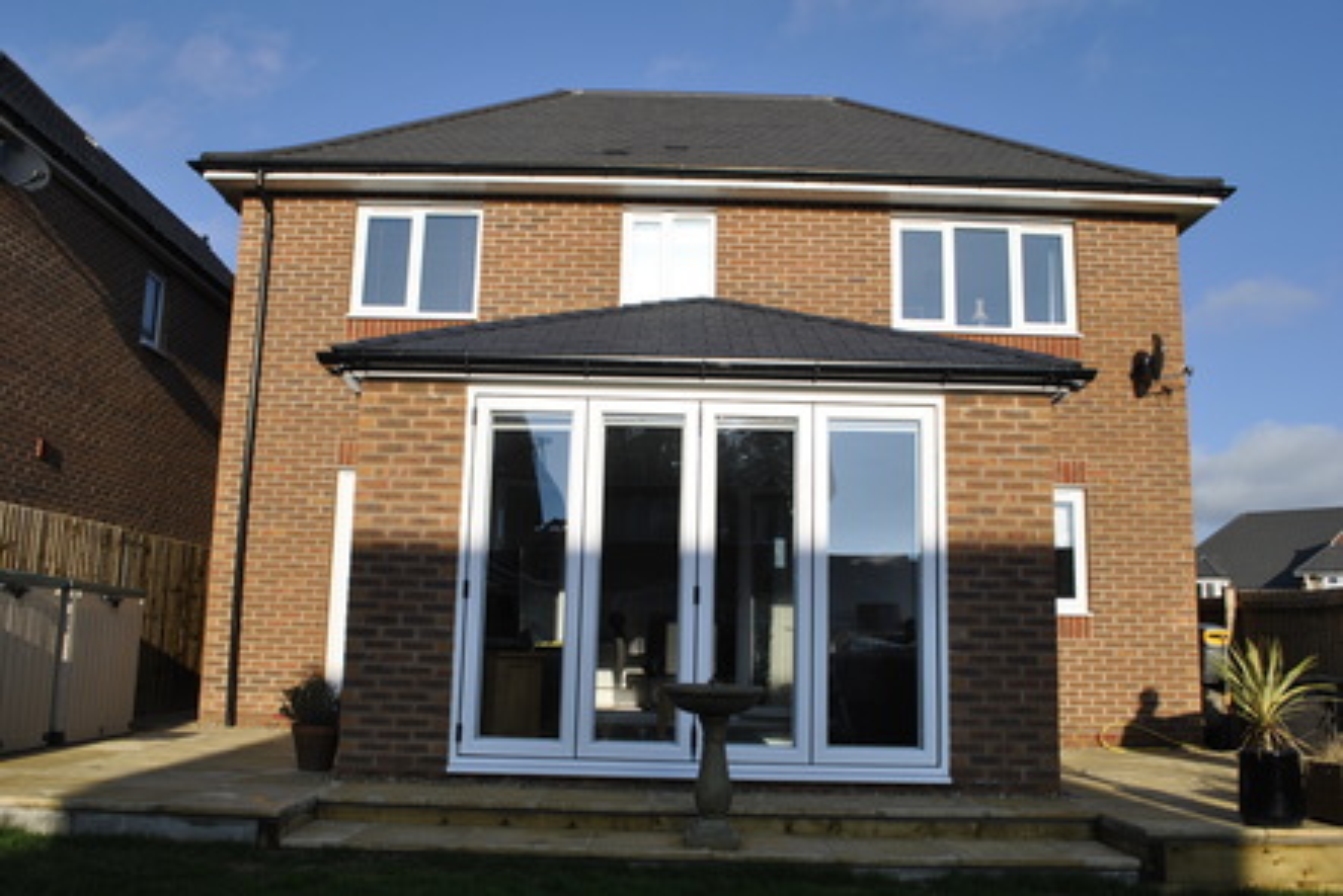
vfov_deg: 43.6
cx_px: 672
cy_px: 448
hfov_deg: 61.9
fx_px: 1119
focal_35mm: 30
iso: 100
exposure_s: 1/320
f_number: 9
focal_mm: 20
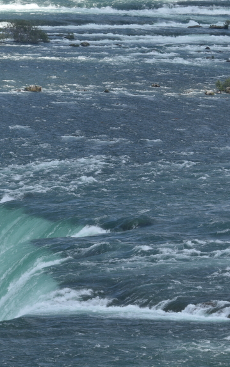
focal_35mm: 307
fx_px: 3077
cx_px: 81
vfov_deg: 6.8
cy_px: 102
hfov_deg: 4.3
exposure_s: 1/320
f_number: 9
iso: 100
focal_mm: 135
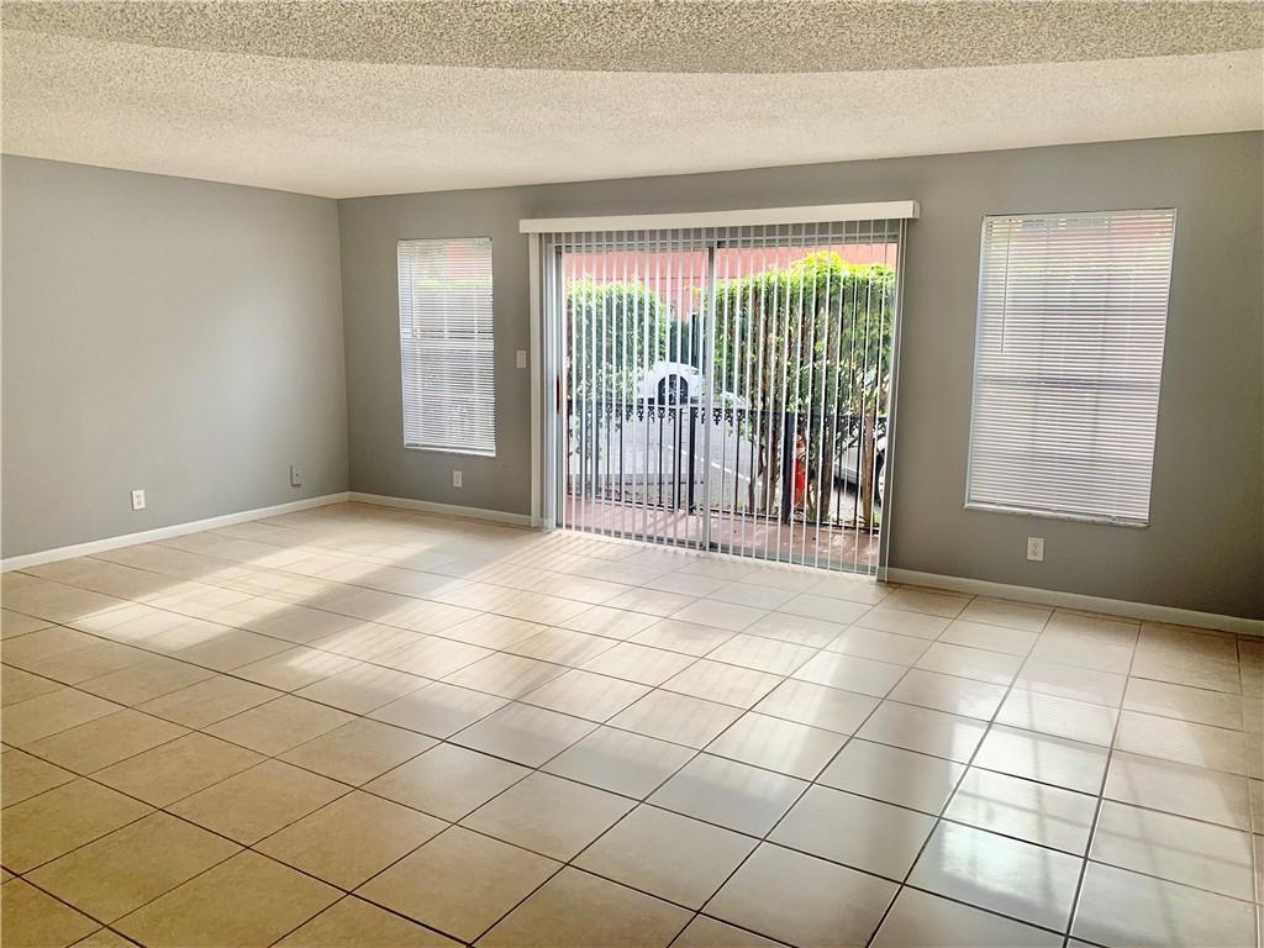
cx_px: 632
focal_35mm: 26
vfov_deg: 53.1
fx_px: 949
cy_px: 474
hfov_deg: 67.3
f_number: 1.8
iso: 25
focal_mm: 4.25
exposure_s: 1/455
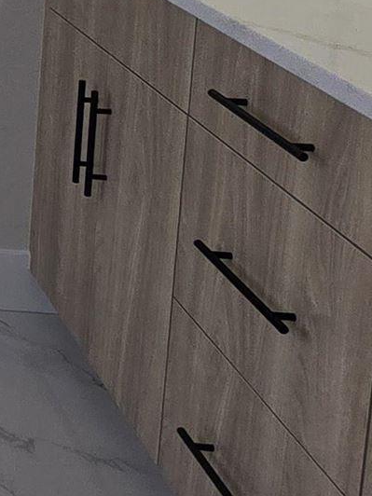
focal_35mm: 75
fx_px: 1075
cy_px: -130
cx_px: -553
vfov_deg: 23.3
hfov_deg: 13.5
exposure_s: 1/327
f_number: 2.2
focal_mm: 2.2
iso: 50
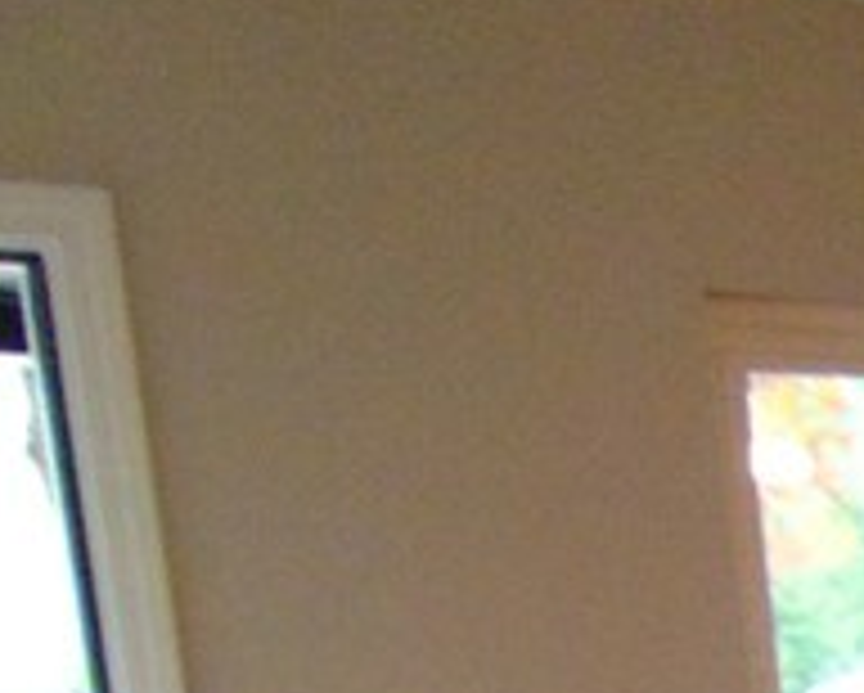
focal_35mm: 130
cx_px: 2151
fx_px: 3328
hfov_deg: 11.7
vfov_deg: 10.5
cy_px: 1552
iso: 400
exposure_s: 1/30
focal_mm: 4.5
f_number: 3
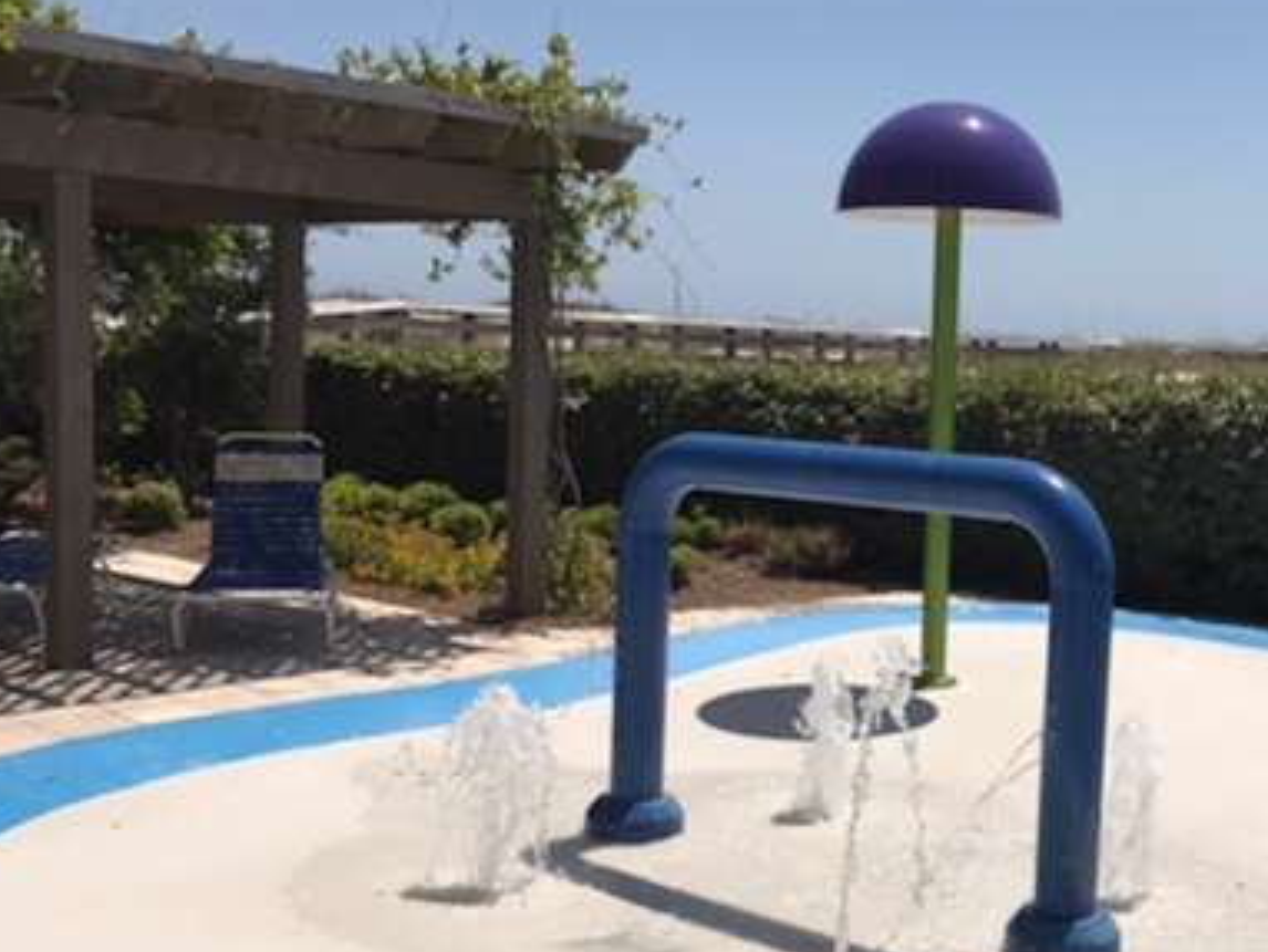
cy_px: 564
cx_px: 974
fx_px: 1833
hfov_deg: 37.1
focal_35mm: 50
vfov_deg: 29.1
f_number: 1.8
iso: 20
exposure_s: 1/5988
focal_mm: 3.99
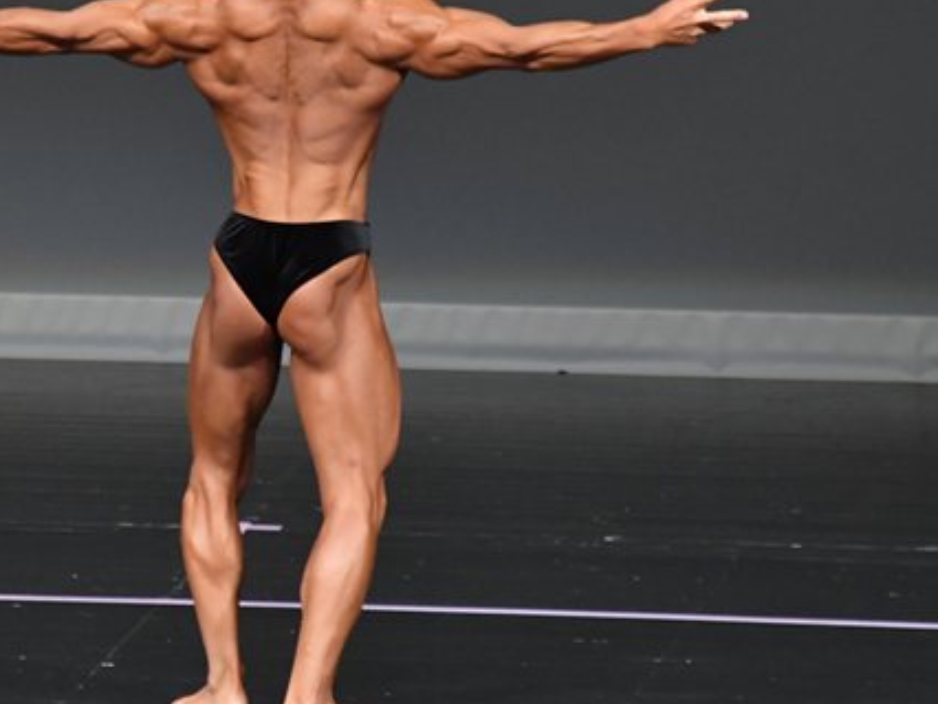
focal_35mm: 655
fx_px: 17759
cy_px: 260
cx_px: 246
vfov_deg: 2.3
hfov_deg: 3.0
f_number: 5.6
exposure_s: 1/400
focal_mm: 250
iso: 4000
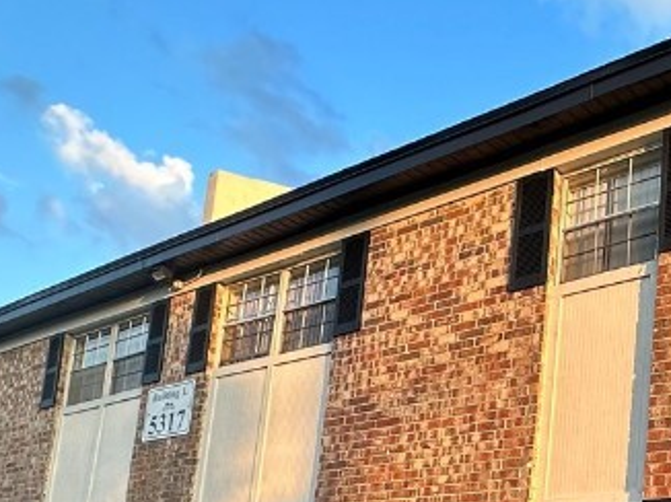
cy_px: 558
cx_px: 644
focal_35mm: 44
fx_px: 852
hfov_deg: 38.9
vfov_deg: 29.5
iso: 40
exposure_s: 1/186
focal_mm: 2.22
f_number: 2.2
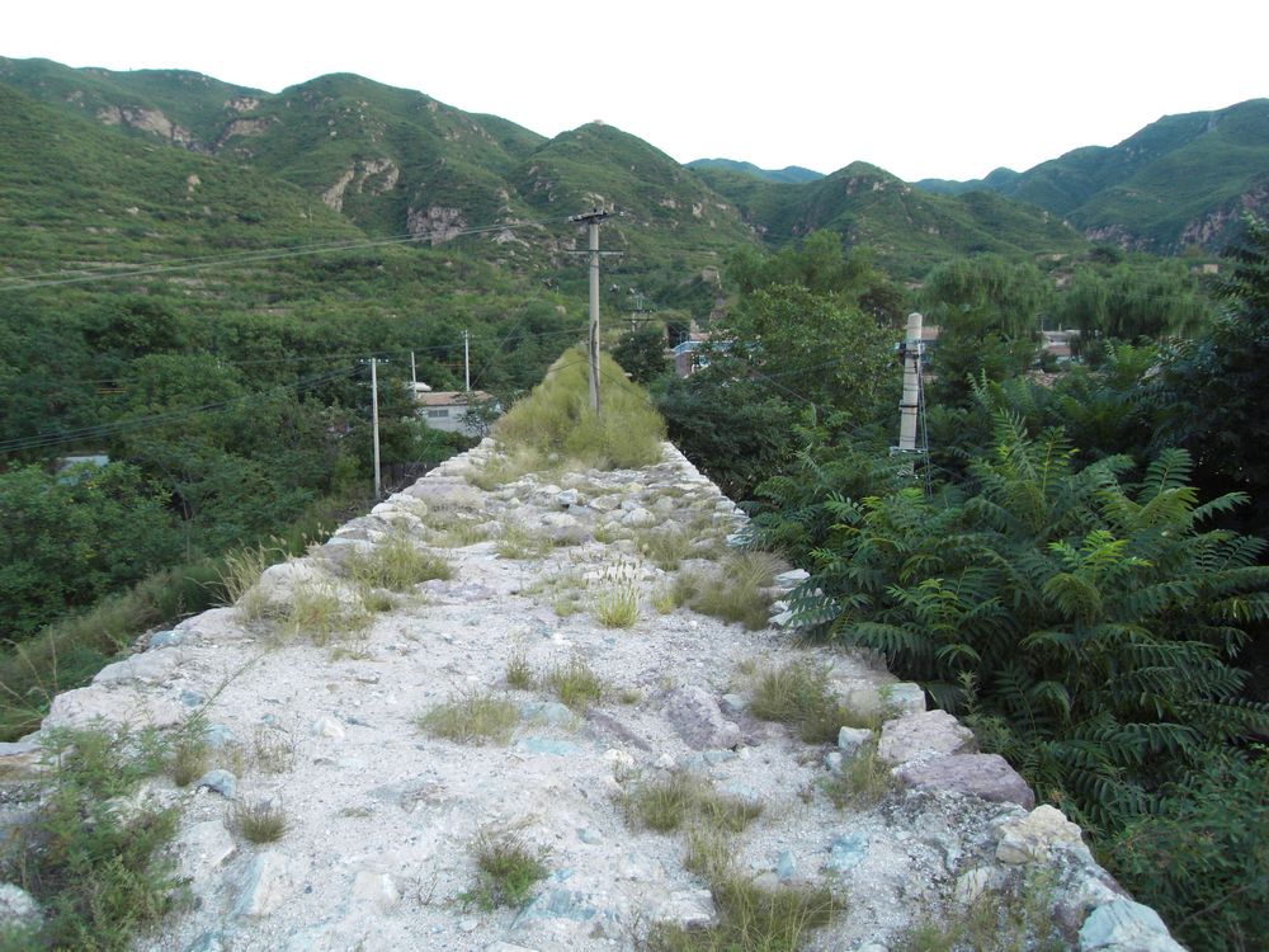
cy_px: 476
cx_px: 634
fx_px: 880
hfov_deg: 71.6
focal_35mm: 24
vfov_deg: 56.8
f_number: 2.8
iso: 100
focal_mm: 4.3
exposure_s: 1/30
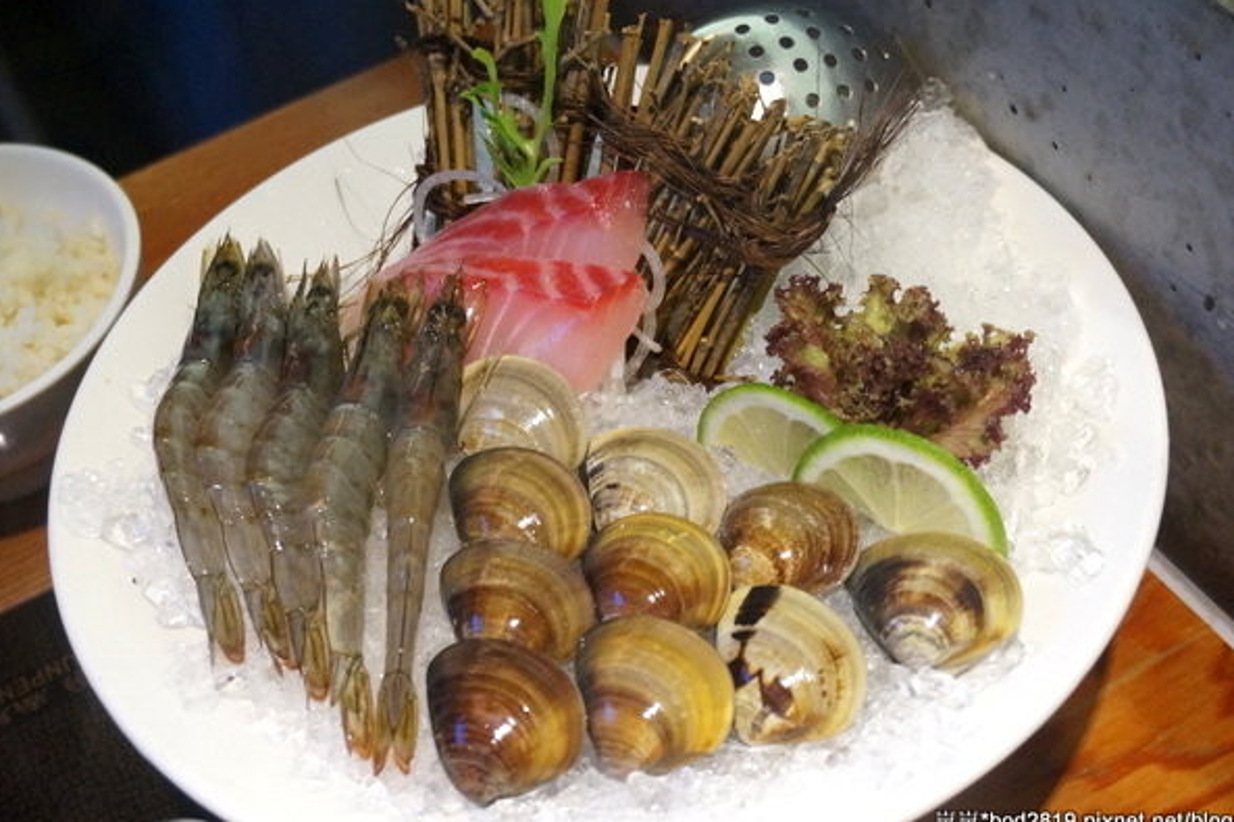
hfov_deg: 36.3
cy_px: 418
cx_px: 601
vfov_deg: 24.6
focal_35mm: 55
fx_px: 1885
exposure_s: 1/100
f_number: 5
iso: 3200
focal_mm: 34
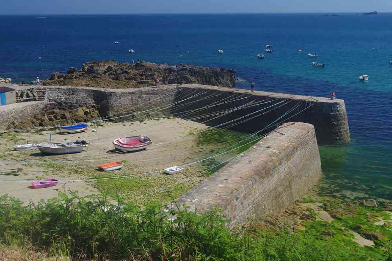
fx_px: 539
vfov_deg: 27.3
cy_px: 130
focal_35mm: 50
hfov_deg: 40.0
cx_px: 196
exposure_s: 1/100
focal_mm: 33
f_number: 11
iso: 200
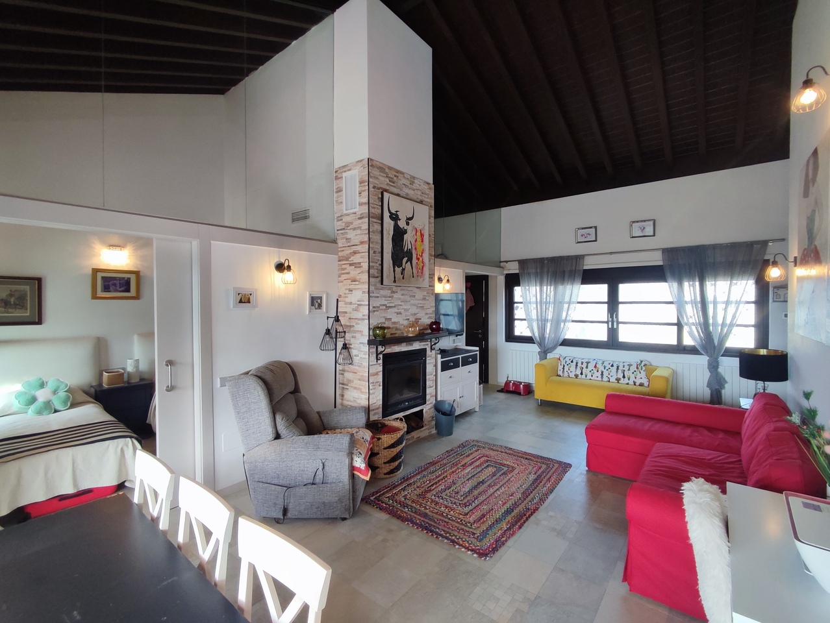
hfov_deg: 94.5
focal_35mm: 16
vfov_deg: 78.2
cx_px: 415
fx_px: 384
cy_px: 312
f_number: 2.2
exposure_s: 1/100
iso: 144
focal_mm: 1.65
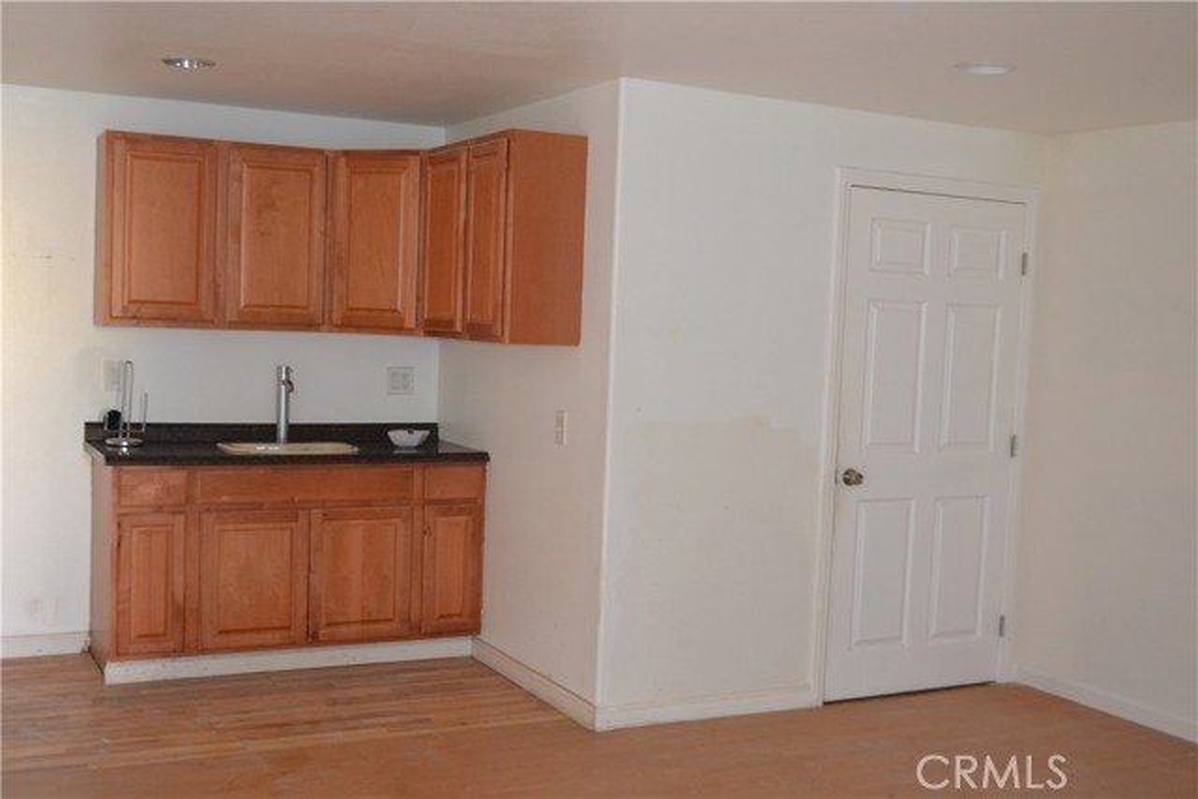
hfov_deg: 49.5
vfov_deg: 34.2
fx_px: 1298
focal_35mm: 39
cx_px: 599
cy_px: 400
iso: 1250
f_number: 4.2
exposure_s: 1/60
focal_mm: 26
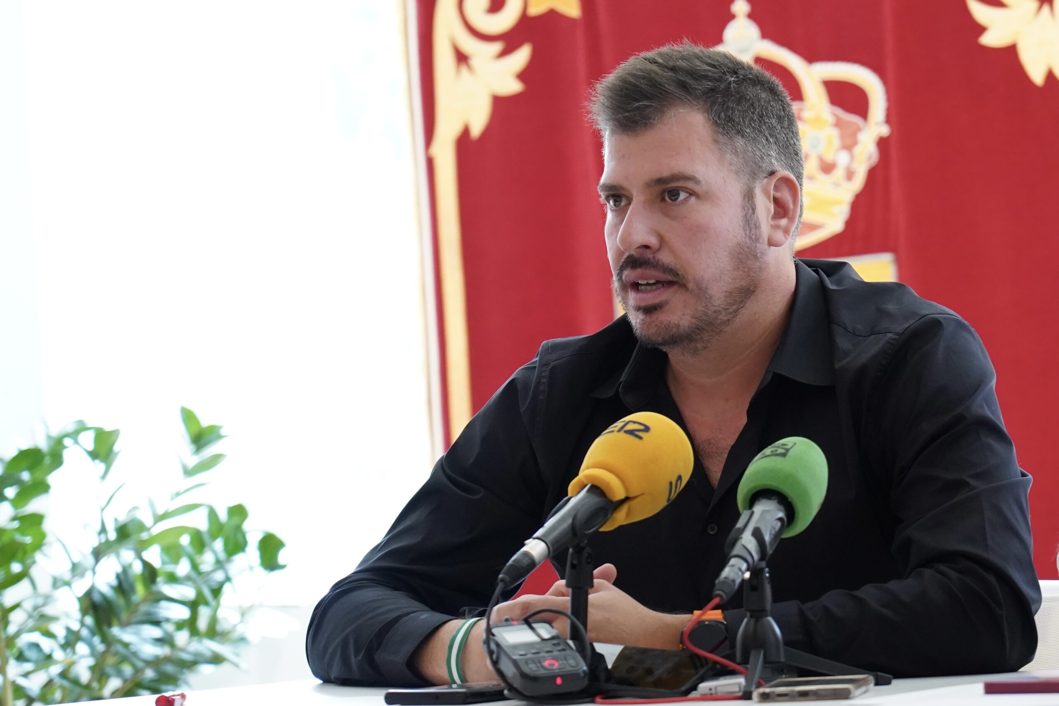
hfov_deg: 19.5
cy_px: 353
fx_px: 3088
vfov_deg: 13.0
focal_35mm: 105
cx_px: 530
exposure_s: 1/200
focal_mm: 105
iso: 4000
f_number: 4.5
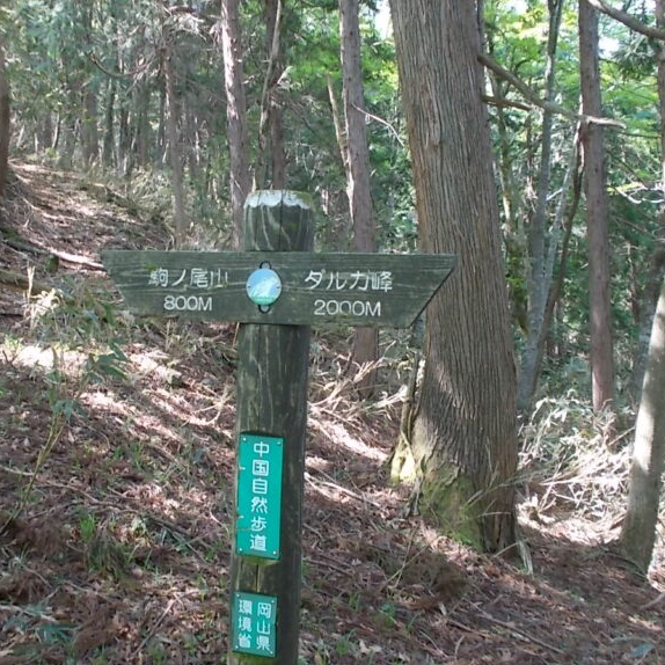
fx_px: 891
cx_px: 255
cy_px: 334
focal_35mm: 41
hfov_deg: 40.7
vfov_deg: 40.9
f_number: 3.2
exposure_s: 1/25
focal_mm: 4.6
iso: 160
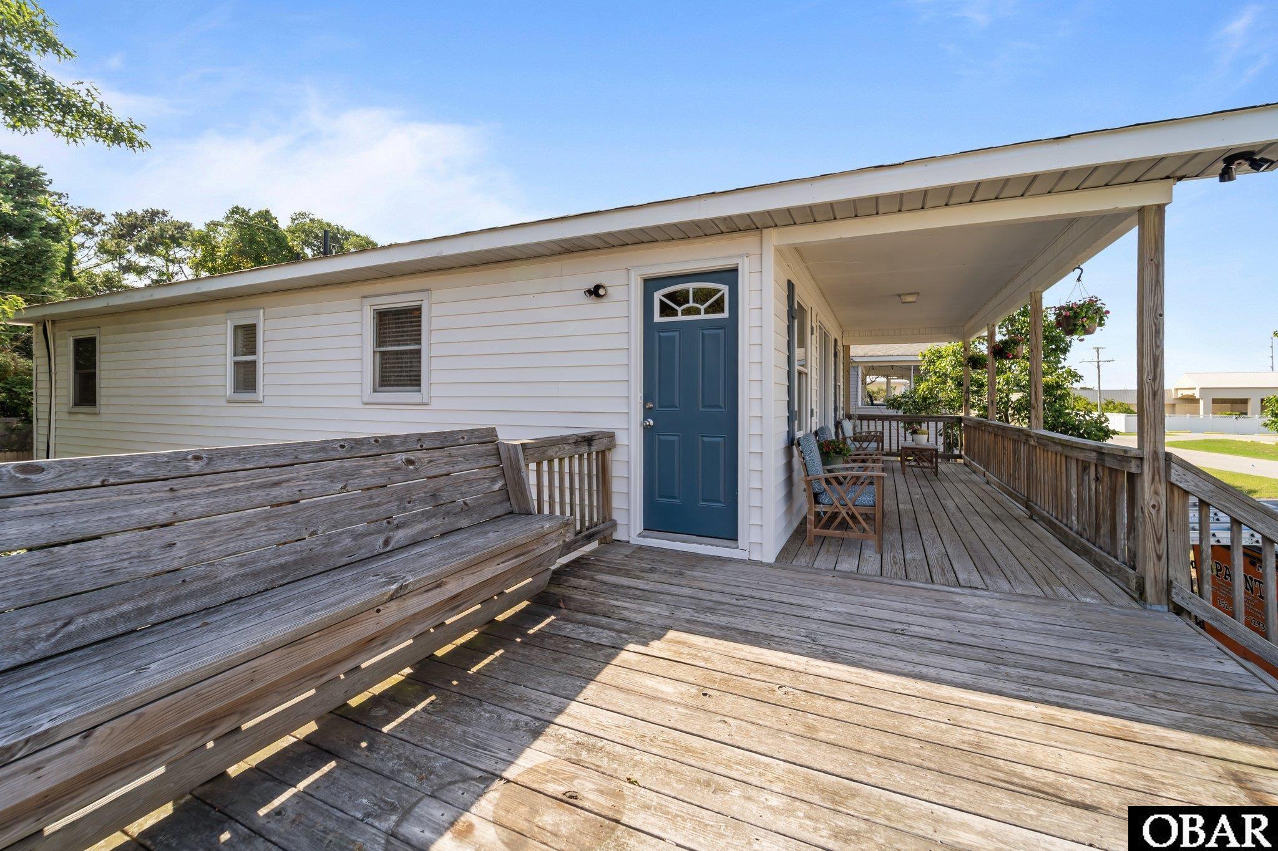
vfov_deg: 81.2
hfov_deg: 104.3
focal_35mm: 14
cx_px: 639
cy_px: 426
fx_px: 497
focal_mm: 14
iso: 100
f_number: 8
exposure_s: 1/200
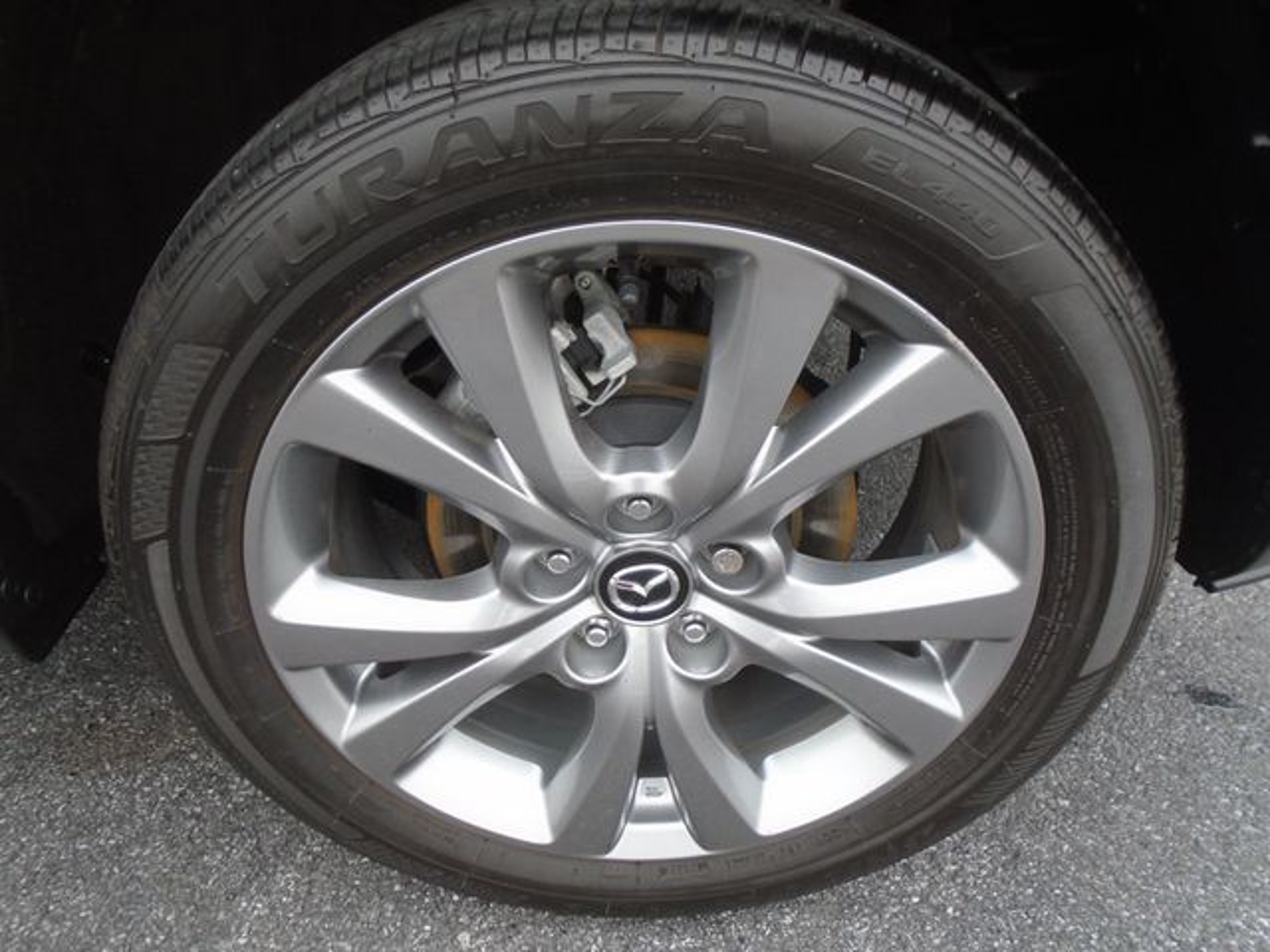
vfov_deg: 53.1
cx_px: 635
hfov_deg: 67.3
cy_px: 476
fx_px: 954
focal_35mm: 26
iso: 100
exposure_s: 1/60
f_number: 3.2
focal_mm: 4.6
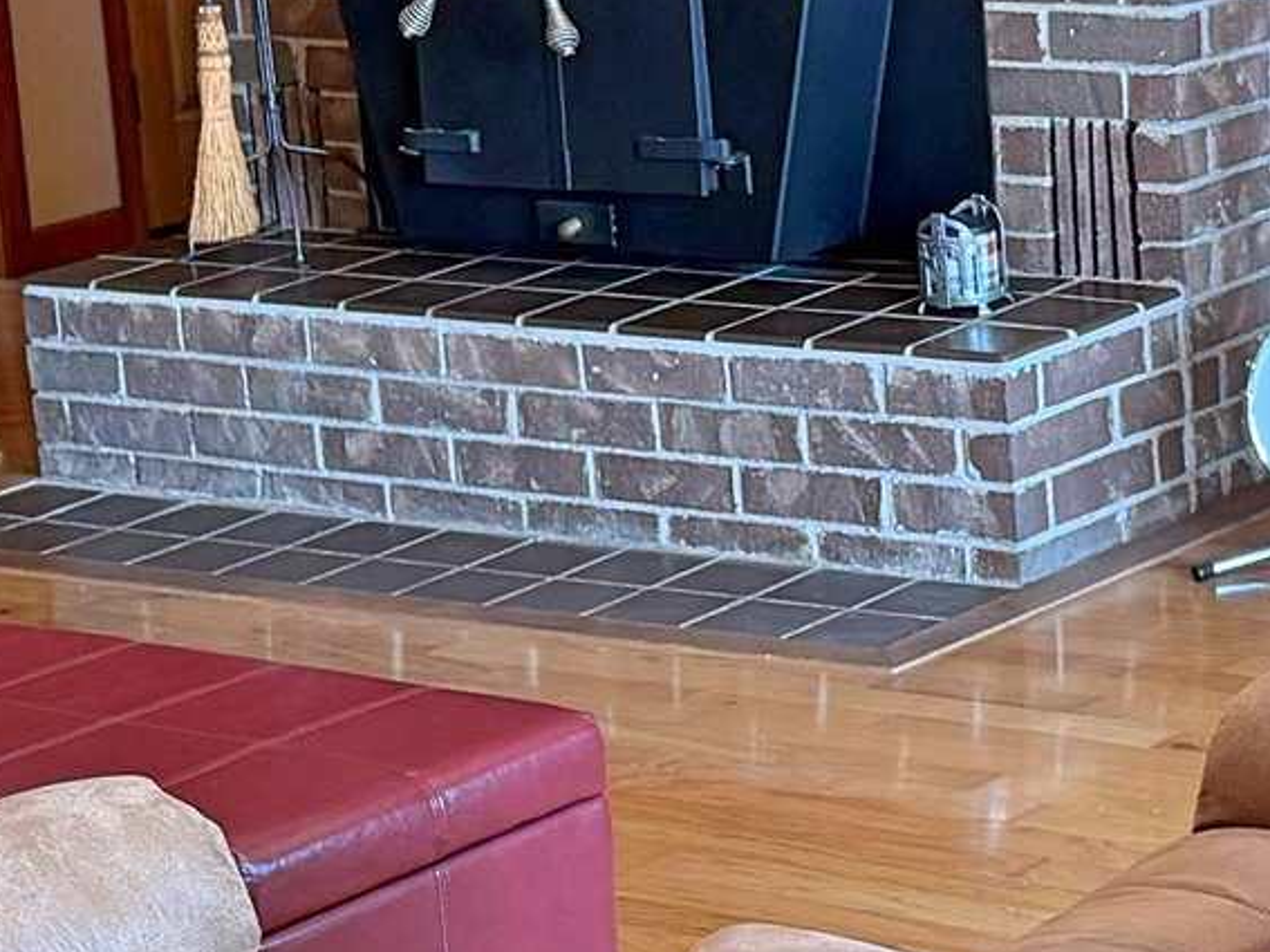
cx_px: 916
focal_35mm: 130
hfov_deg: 15.1
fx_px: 4768
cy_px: 298
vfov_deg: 11.4
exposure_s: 1/120
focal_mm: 6.76
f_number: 1.78
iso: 160
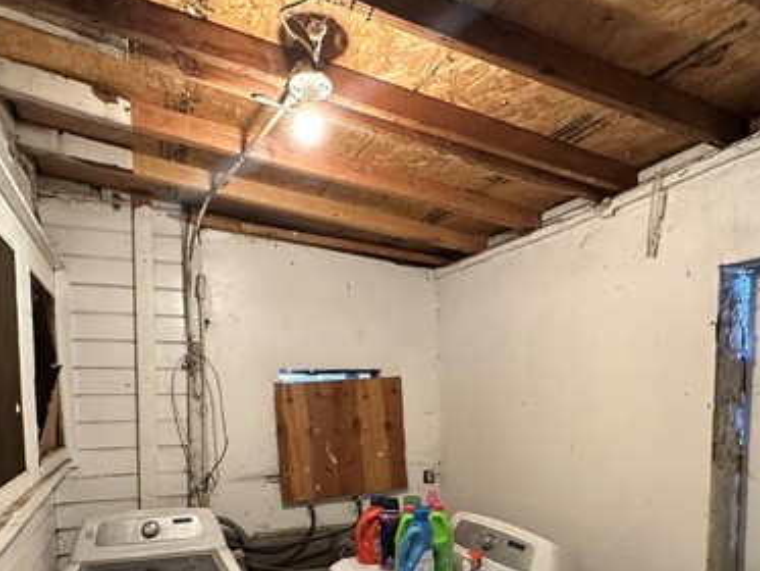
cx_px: 310
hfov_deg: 70.9
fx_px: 527
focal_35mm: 24
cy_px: 428
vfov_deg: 54.2
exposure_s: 1/60
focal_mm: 2.22
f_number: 2.2
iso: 400
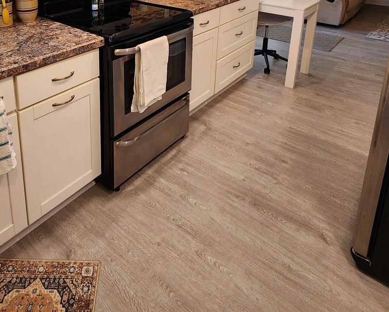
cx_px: 138
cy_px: 13
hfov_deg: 64.7
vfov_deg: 47.4
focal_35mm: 26
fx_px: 299
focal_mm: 2.2
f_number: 2.2
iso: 160
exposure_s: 1/60
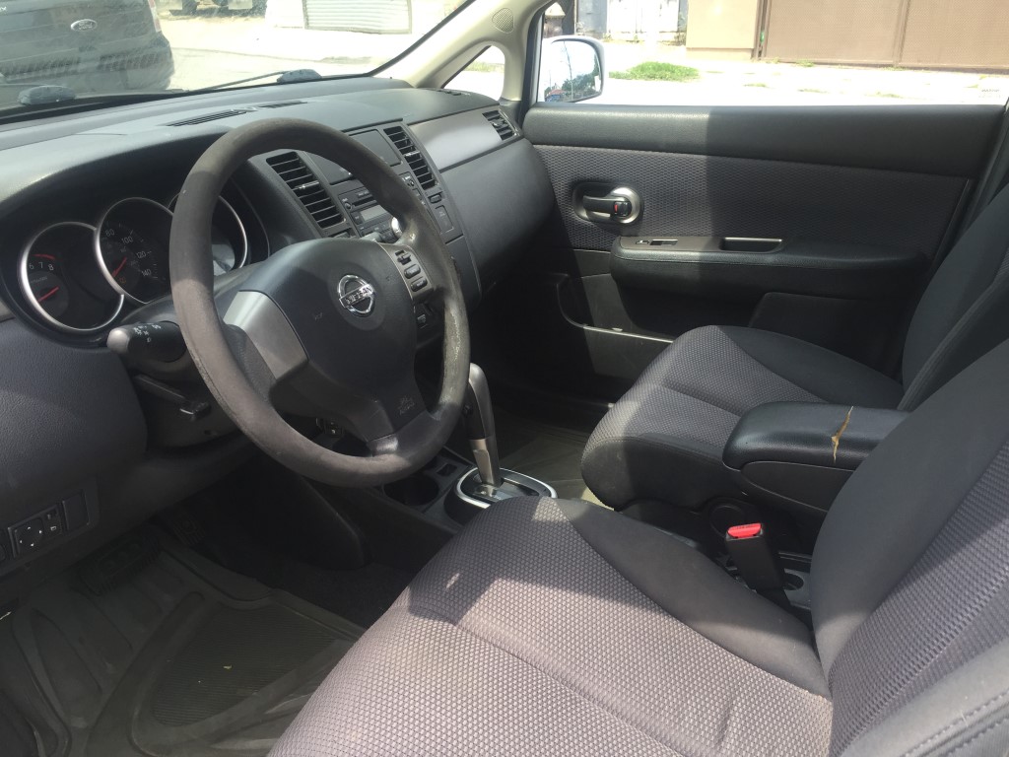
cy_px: 378
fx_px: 845
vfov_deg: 48.2
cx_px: 504
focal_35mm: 29
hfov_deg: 61.7
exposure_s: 1/257
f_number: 2.2
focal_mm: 4.15
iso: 32
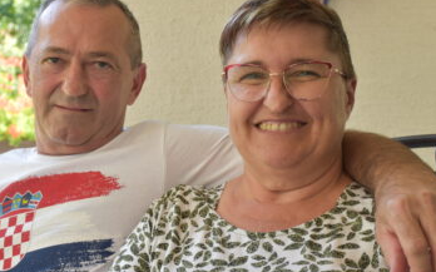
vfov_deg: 17.7
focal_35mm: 74
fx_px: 875
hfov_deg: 27.9
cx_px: 180
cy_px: 143
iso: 360
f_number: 5.6
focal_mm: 35
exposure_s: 1/125
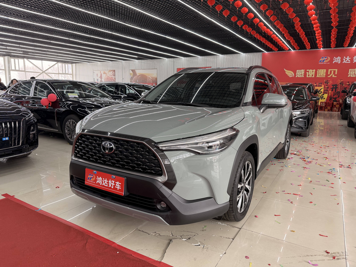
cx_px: 178
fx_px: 247
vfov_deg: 56.8
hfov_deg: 71.6
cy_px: 134
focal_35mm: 24
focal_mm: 6.76
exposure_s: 1/100
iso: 125
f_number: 1.78
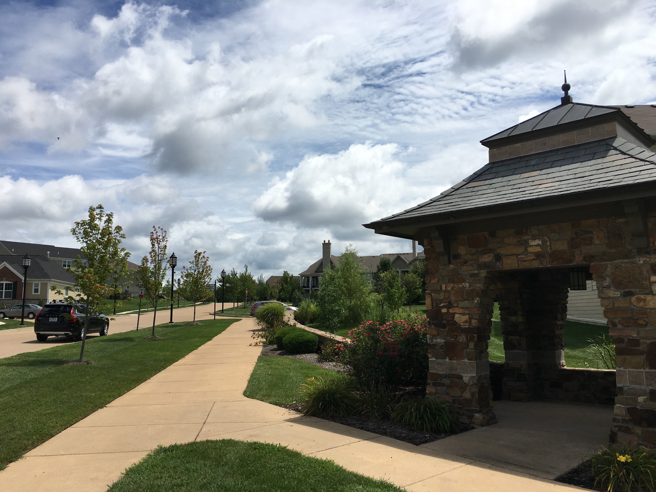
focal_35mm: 29
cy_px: 246
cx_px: 328
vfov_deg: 48.2
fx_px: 550
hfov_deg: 61.7
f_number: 2.2
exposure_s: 1/3205
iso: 25
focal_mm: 4.15
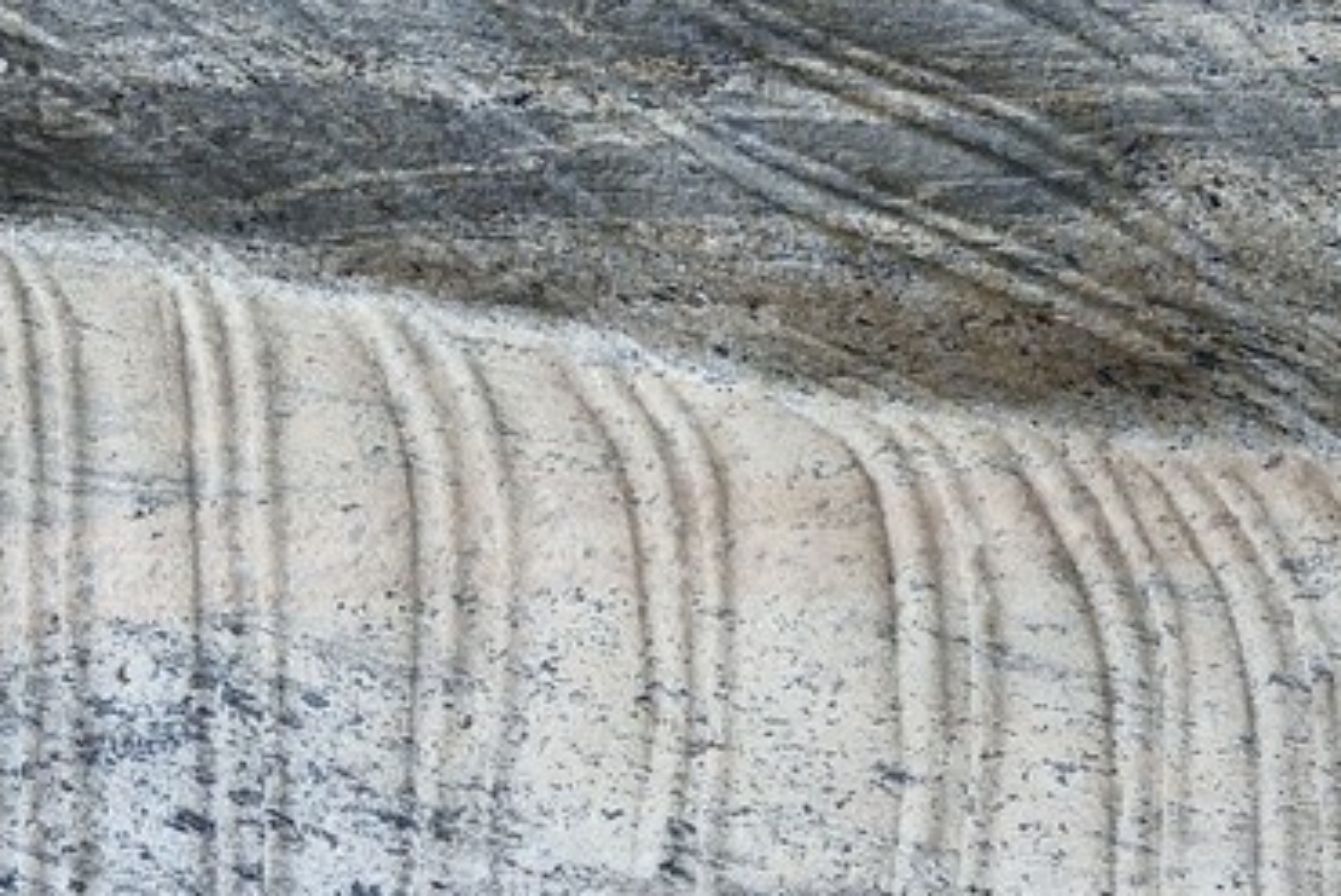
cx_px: -1511
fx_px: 9986
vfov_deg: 5.1
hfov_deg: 7.3
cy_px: -646
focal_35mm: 268
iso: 1600
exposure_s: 1/60
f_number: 6.3
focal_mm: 62
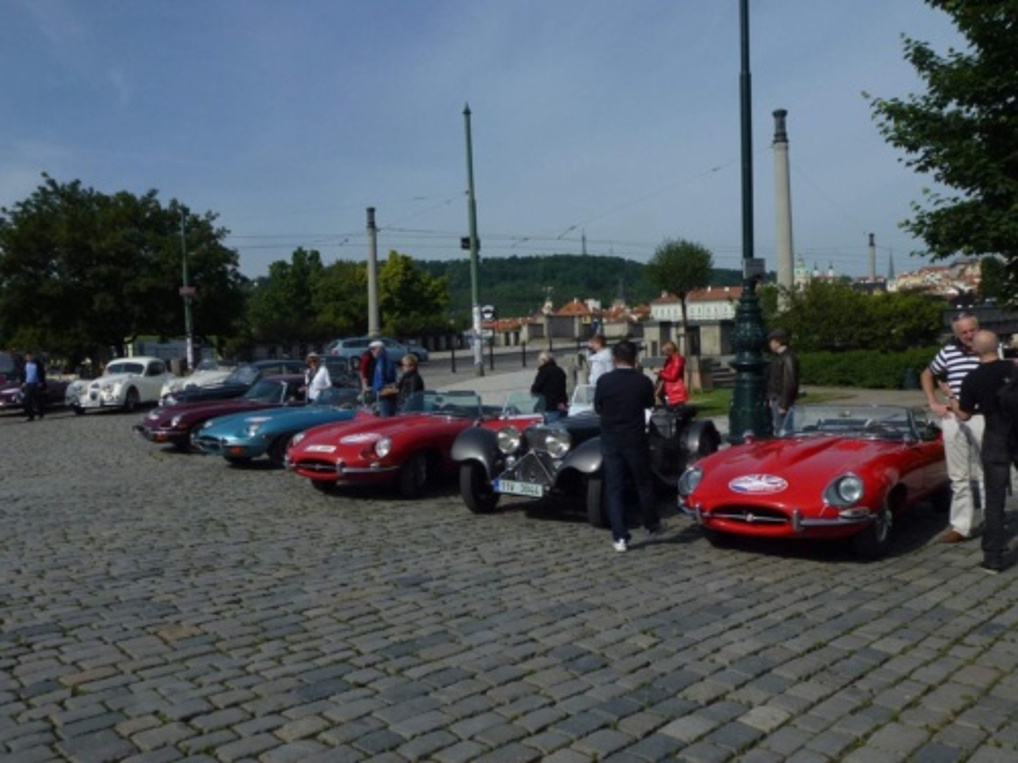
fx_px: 823
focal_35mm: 28
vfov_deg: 49.7
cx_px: 509
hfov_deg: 63.4
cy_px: 382
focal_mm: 5
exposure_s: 1/2000
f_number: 4
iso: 100
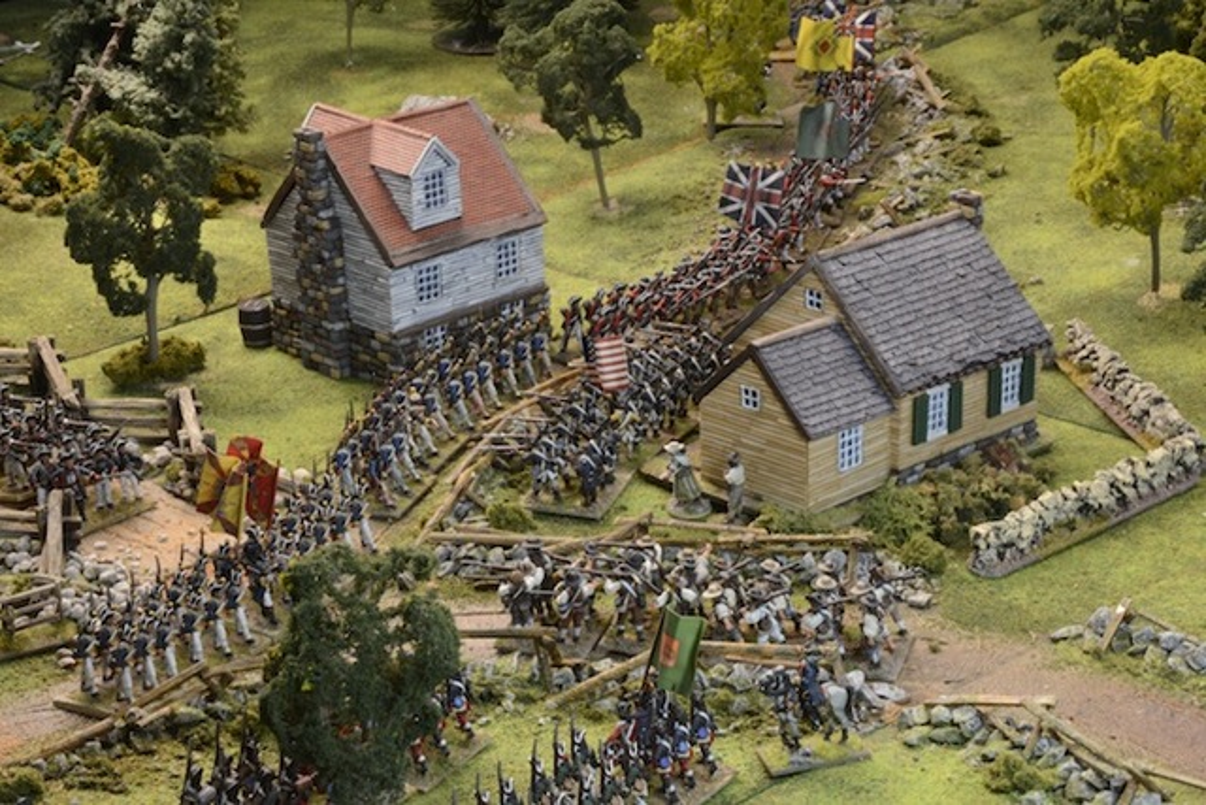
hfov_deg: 20.4
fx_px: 3351
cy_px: 402
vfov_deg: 13.7
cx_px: 603
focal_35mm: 100
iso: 3200
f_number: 36
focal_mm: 100
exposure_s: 1/20
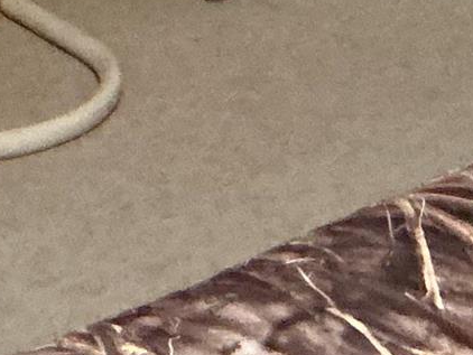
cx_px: 308
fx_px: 2885
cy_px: -839
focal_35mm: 211
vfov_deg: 6.3
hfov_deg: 9.4
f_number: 1.8
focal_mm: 3
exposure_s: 1/30
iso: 400
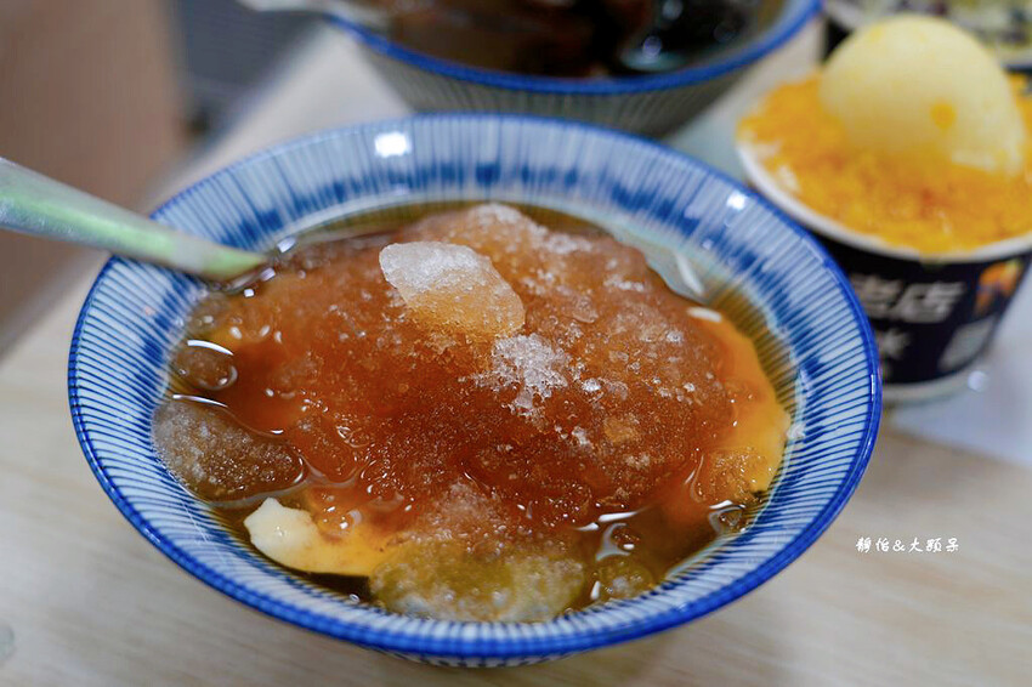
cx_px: 516
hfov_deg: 41.9
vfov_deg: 28.6
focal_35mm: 47
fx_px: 1347
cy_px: 344
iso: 320
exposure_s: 1/50
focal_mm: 47
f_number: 4
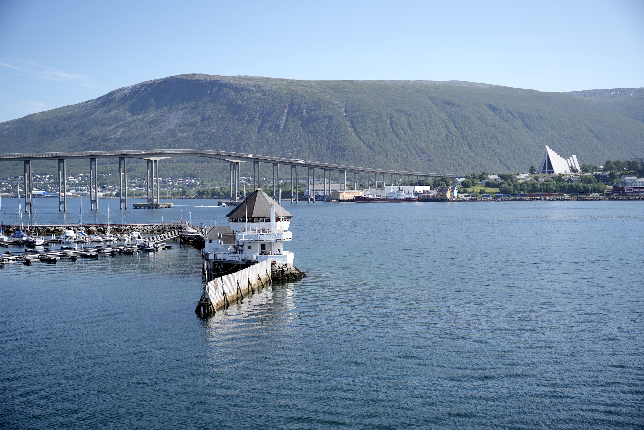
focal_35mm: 41
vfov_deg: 32.6
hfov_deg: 47.4
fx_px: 733
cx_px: 322
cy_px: 215
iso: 100
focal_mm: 41
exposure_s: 1/1000
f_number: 4
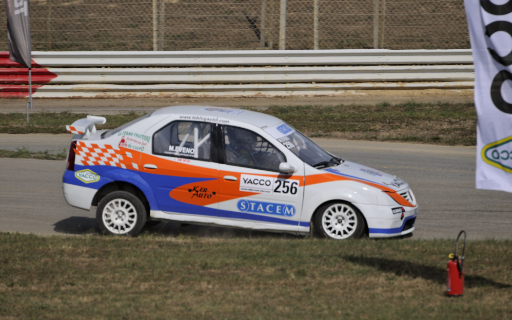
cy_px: 156
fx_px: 6405
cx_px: 256
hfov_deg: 4.6
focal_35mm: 459
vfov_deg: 2.9
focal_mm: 300
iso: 200
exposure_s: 1/1000
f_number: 6.3
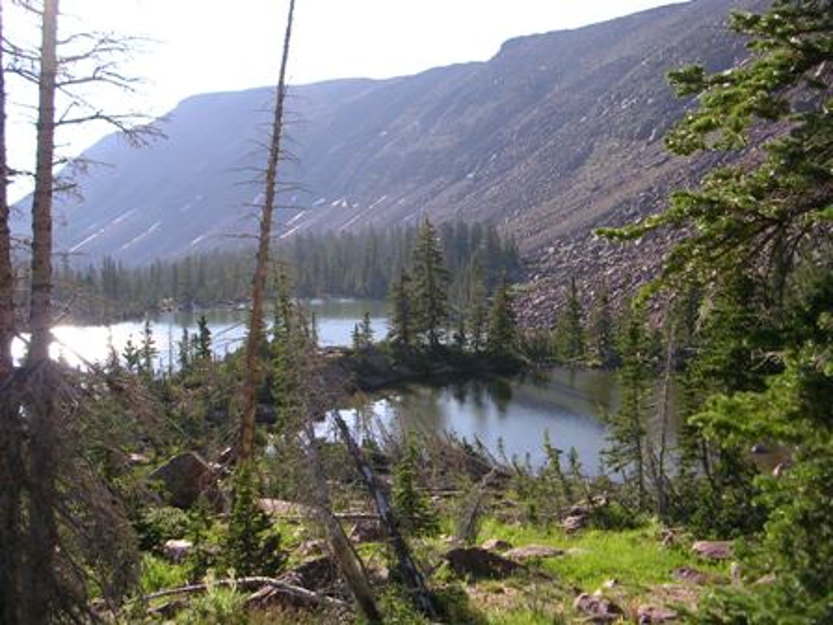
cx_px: 416
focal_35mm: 38
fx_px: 914
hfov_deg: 49.0
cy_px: 312
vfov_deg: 37.7
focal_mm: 5.8
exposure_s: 1/468
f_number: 2.8
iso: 50
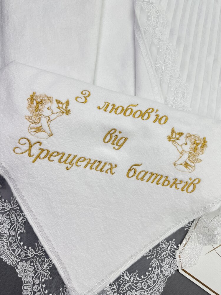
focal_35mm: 24
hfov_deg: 56.8
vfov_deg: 71.6
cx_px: 110
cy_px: 148
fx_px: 204
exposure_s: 1/952
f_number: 1.78
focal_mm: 6.76
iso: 80
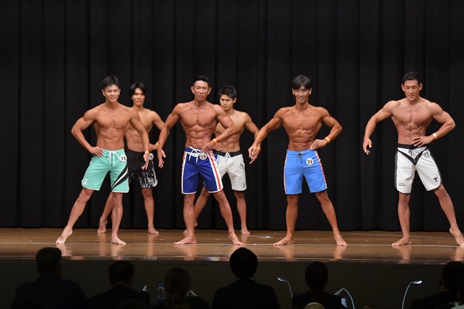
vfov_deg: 9.3
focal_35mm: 147
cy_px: 154
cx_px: 232
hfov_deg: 14.0
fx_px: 1894
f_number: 5.6
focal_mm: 98
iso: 6400
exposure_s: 1/400
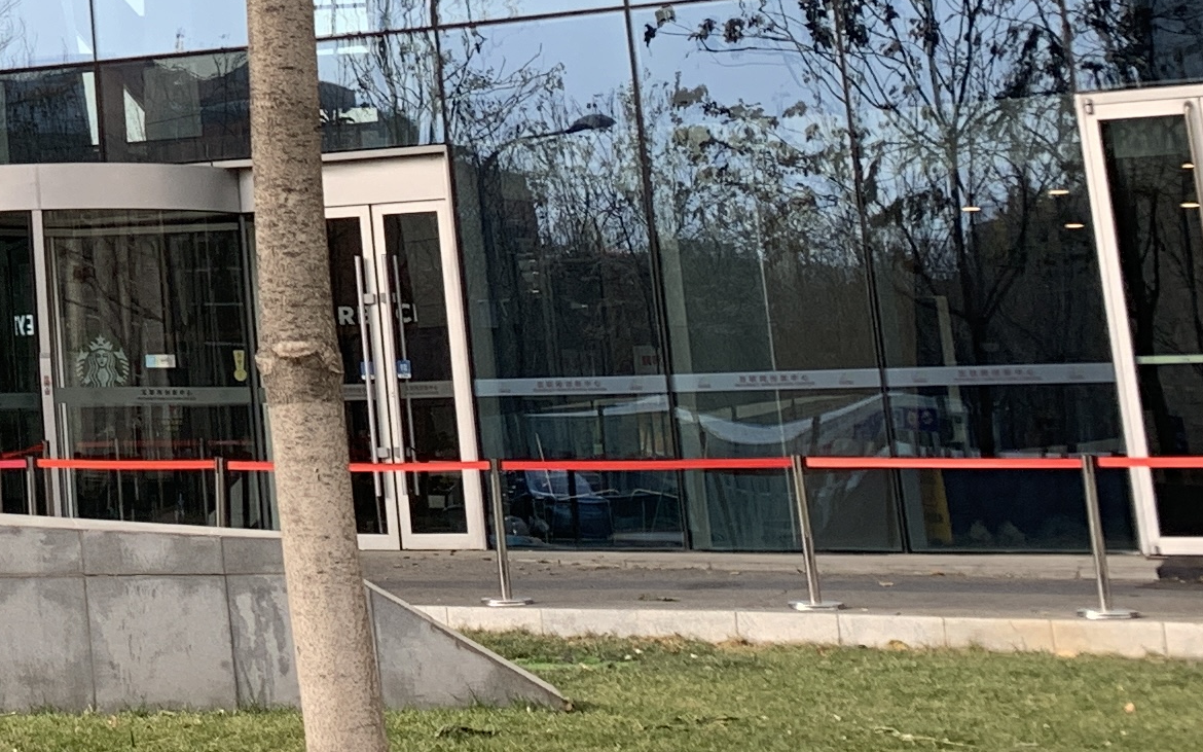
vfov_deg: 13.1
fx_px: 3114
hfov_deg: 19.4
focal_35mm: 95
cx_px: -535
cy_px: -351
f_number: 1.8
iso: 25
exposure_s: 1/442
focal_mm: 4.25
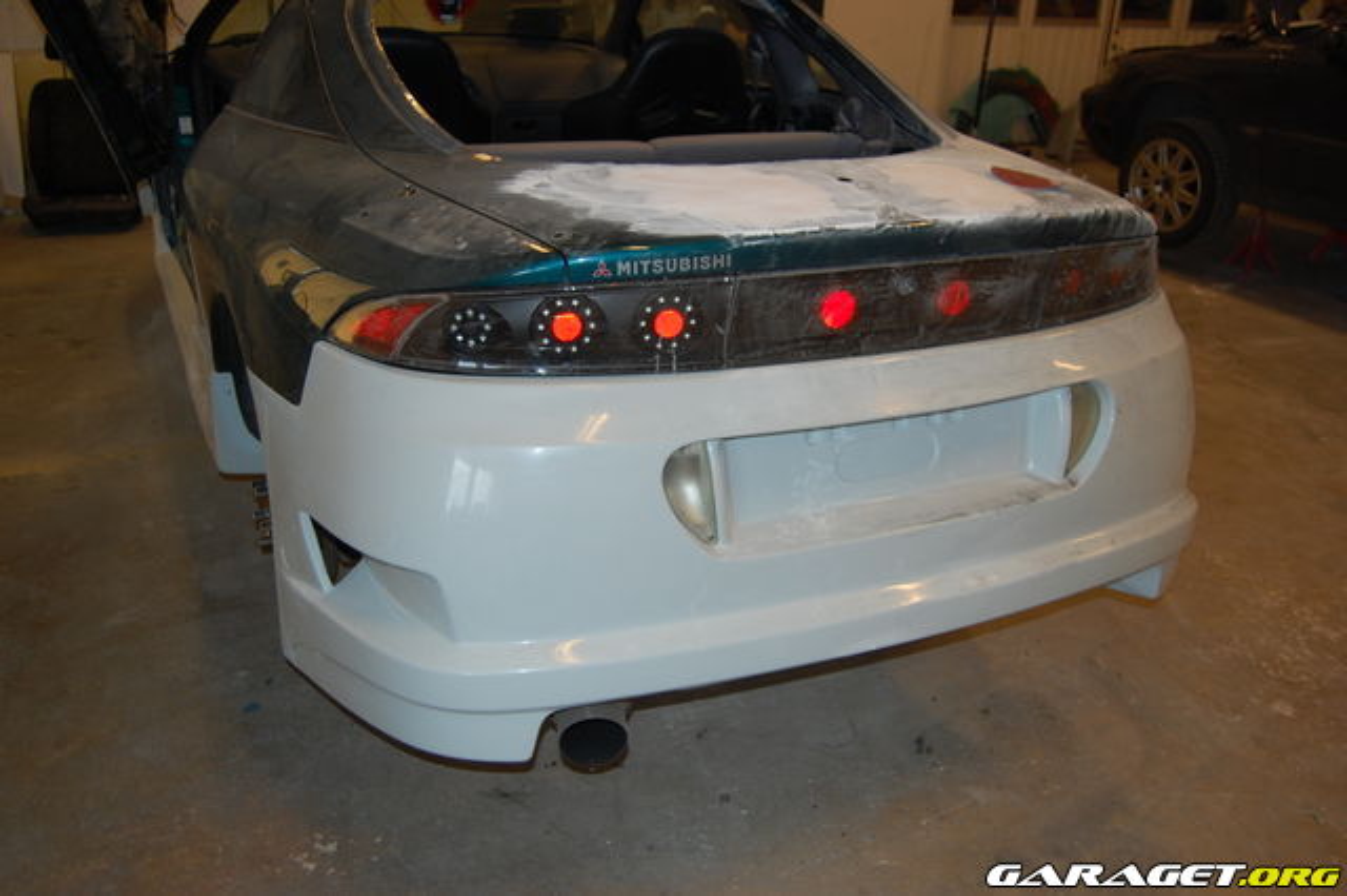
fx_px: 1234
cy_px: 448
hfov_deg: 57.2
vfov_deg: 39.9
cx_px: 674
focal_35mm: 33
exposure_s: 1/60
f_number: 3.8
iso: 400
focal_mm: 22
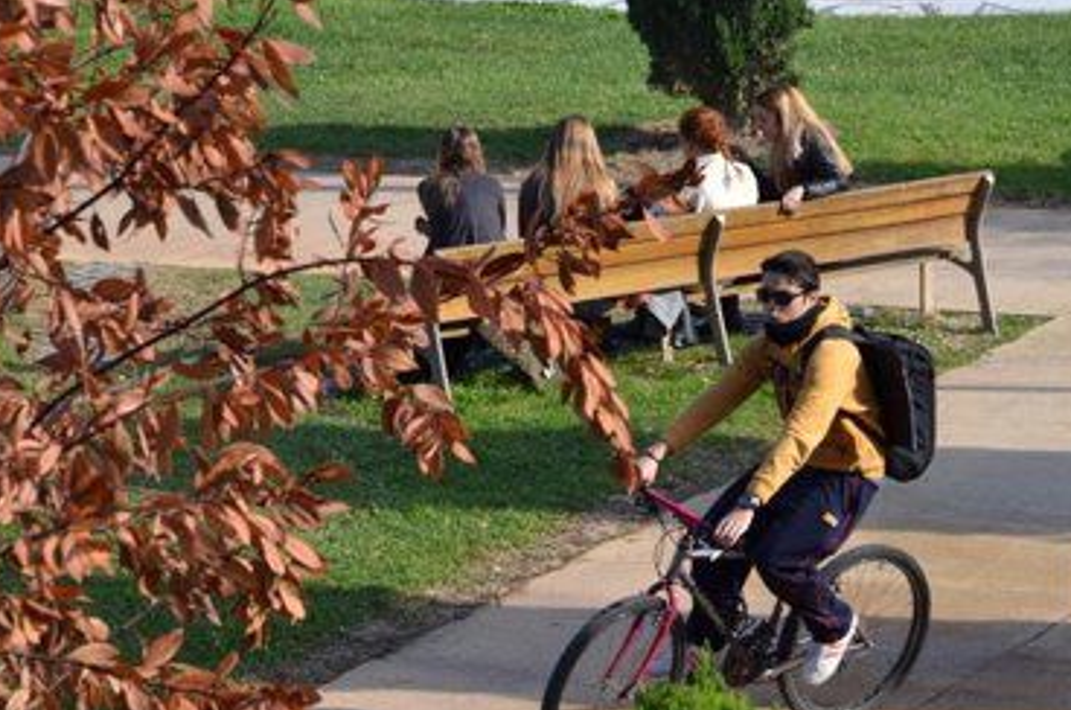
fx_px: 6264
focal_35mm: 211
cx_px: 515
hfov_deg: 9.8
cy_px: 220
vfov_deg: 6.5
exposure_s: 1/400
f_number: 9
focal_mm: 75
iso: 160
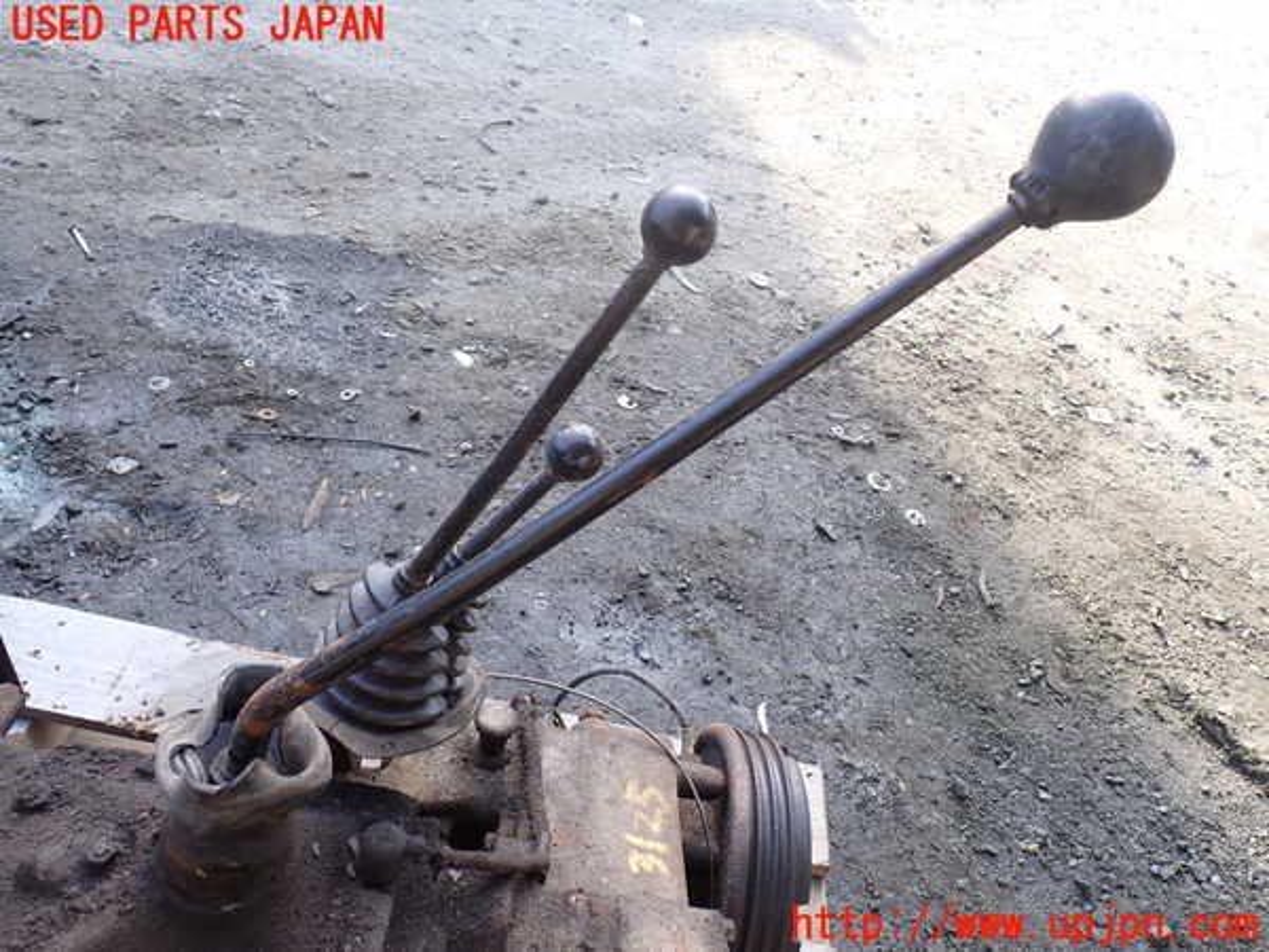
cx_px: 634
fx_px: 916
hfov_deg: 69.4
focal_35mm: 25
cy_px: 476
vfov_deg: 54.9
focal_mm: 4.5
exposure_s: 1/80
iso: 100
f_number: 2.8
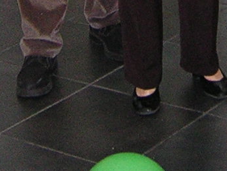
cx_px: 152
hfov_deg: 11.8
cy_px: -164
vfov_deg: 8.5
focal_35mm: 167
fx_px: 1096
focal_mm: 4.7
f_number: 2.6
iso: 356
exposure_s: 1/60.1
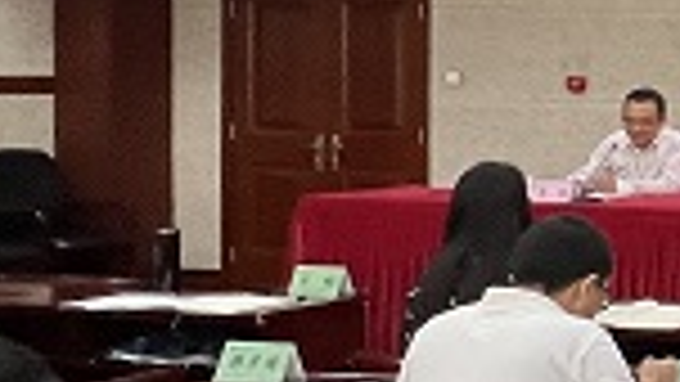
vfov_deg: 16.0
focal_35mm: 75
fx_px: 1353
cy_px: 108
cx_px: 1265
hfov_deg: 19.7
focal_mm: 1.57
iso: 250
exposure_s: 1/60
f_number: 1.8
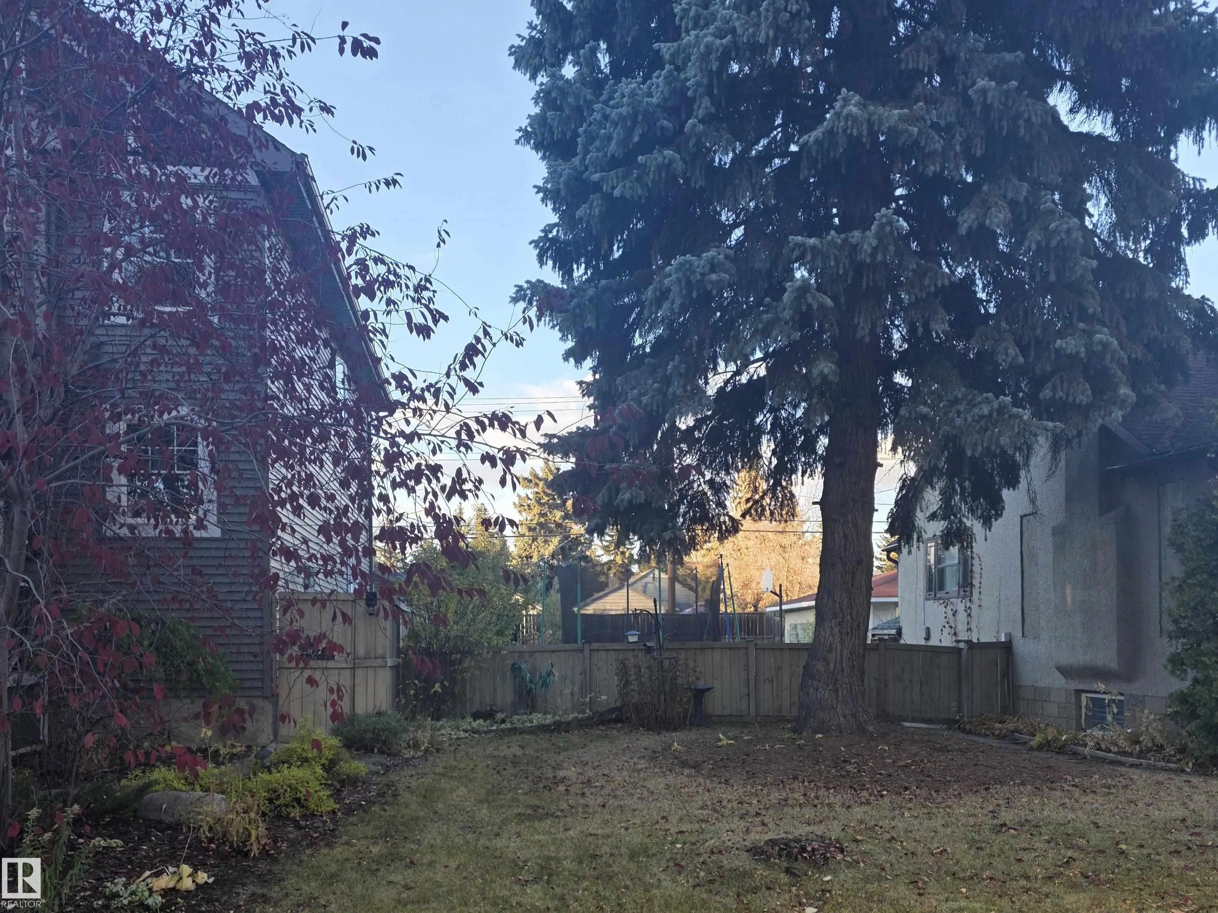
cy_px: 456
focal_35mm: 23
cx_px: 609
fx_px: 809
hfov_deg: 73.9
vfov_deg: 58.9
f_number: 1.7
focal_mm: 6.25
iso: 32
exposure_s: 1/182
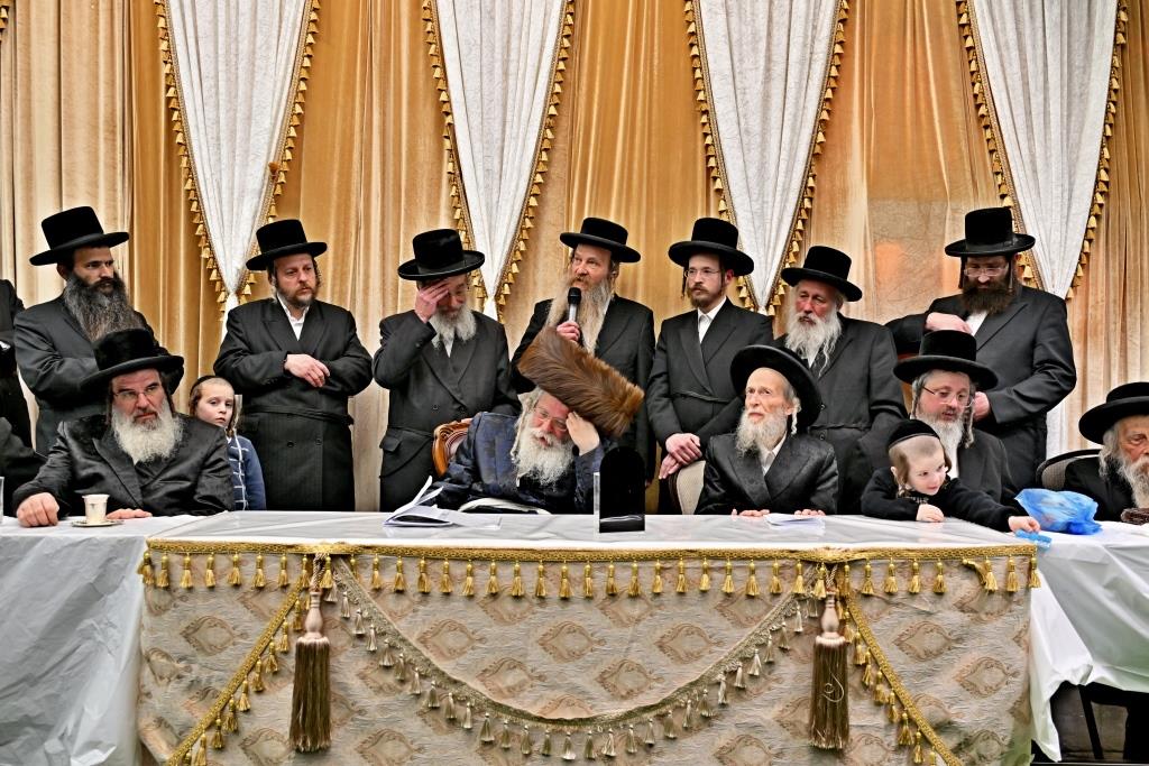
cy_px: 383
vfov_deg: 43.6
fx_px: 958
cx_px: 574
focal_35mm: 30
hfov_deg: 61.9
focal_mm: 30
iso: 800
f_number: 4
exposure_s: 1/200
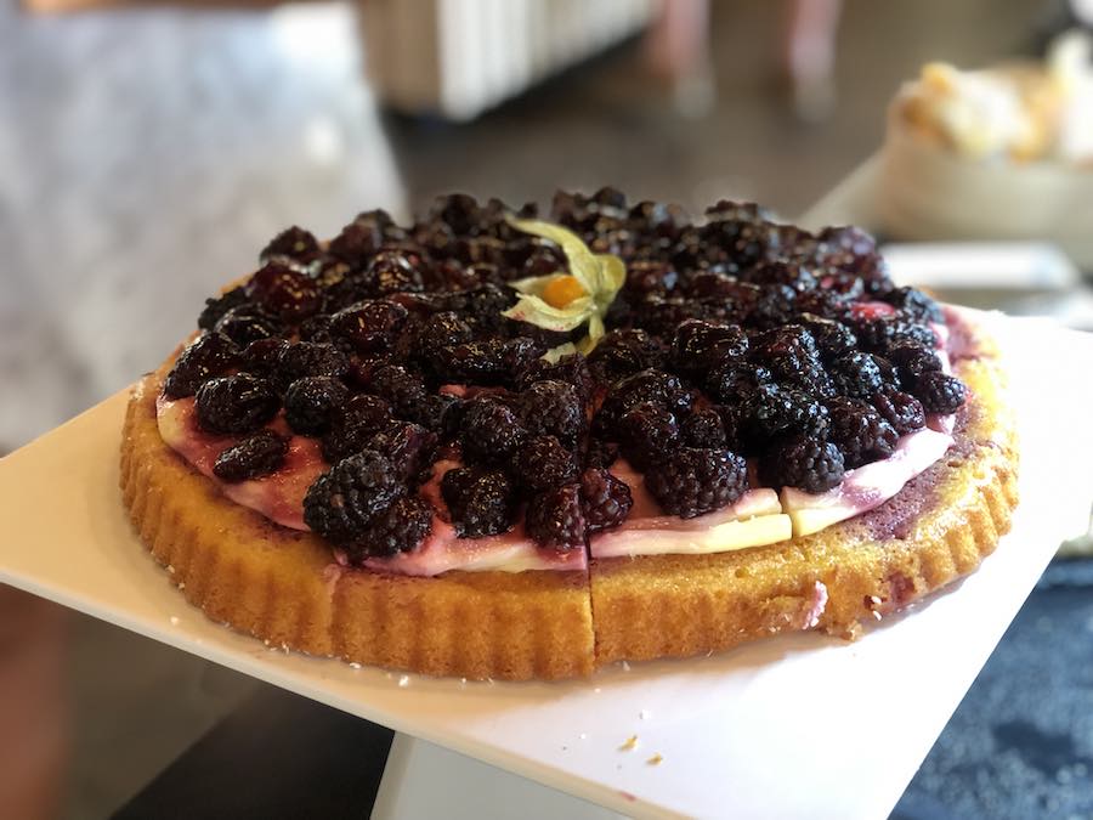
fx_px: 1800
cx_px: 546
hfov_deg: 33.8
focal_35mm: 57
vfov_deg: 25.7
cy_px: 410
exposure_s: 1/33
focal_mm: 6.6
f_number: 2.8
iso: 320
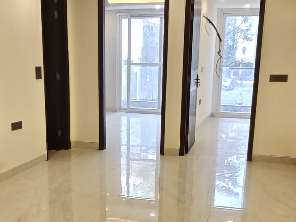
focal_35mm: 50
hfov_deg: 38.1
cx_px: 125
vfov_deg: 28.6
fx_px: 428
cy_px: 169
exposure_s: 1/51
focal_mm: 1.68
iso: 64
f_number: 2.2
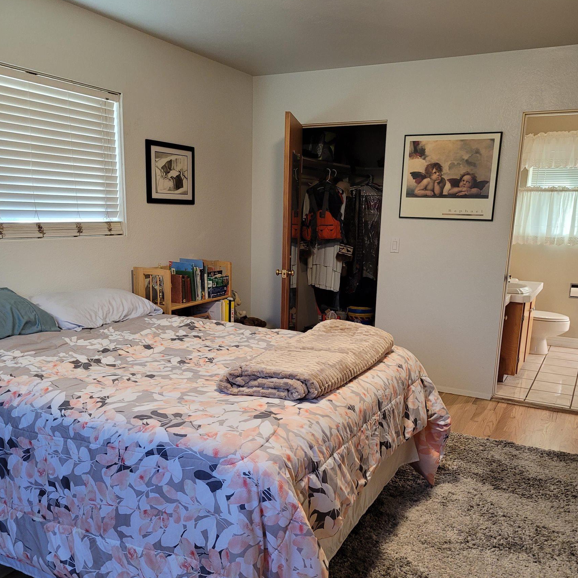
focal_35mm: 31
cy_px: 342
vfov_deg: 52.2
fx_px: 586
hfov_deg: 52.5
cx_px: 290
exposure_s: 1/40
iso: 160
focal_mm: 5.4
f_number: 1.8
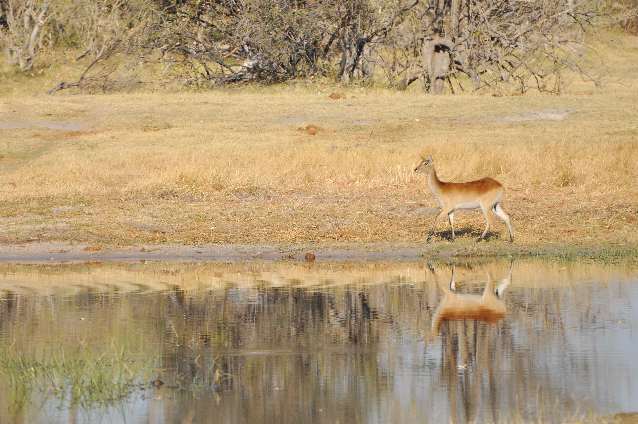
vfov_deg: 3.0
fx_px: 7965
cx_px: 319
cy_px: 212
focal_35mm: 450
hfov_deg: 4.6
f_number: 6.3
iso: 200
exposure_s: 1/800
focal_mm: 300
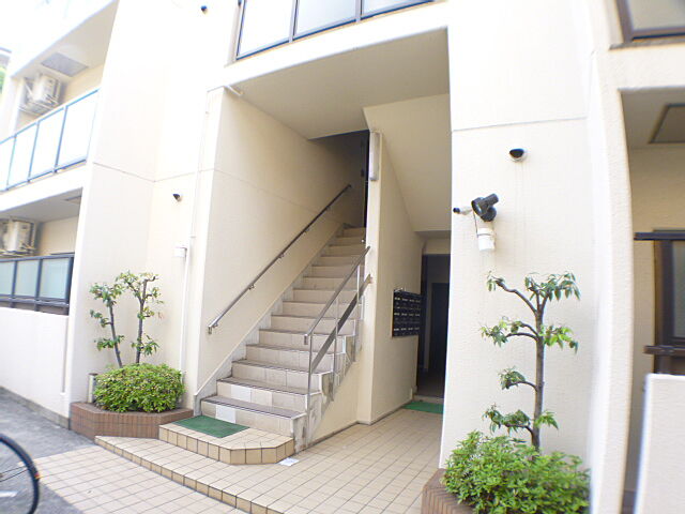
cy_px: 257
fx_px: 633
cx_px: 342
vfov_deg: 44.2
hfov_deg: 56.8
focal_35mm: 32
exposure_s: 1/60
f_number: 2.9
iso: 100
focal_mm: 5.7
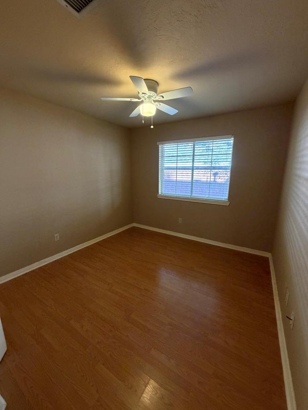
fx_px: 166
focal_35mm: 14
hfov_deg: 85.7
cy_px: 205
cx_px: 154
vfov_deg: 102.1
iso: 500
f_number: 2.2
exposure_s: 1/60
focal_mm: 2.22
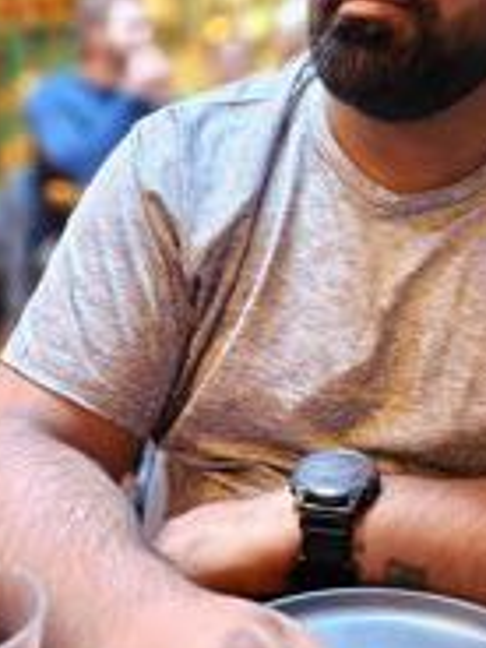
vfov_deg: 34.3
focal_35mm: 55
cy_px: 176
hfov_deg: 26.3
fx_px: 1030
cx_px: 356
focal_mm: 6.4
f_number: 1.8
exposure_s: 1/10
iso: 640
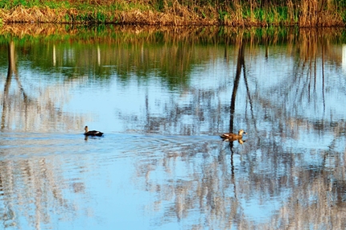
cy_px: 45
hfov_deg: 7.3
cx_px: 257
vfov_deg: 4.9
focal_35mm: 282
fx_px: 2708
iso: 100
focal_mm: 101
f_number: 7.1
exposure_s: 1/250
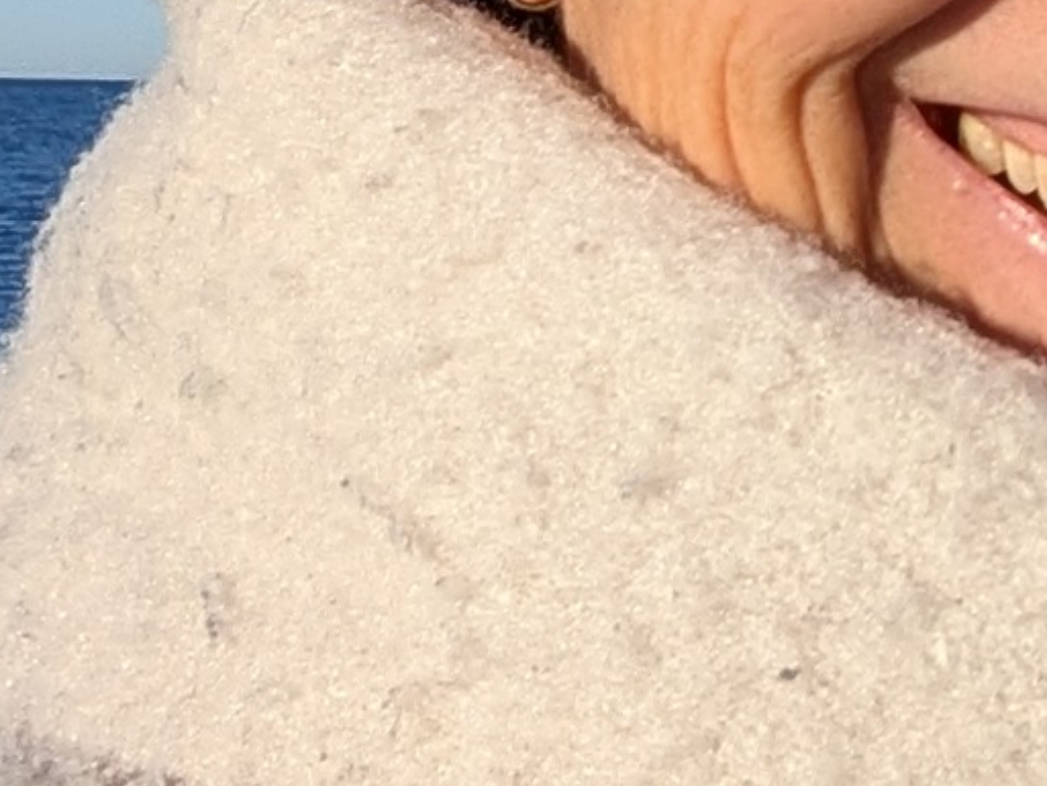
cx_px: 1253
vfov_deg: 11.4
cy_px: -143
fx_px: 3872
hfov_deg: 14.9
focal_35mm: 128
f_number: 2.2
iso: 57
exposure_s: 1/1953
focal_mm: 2.71
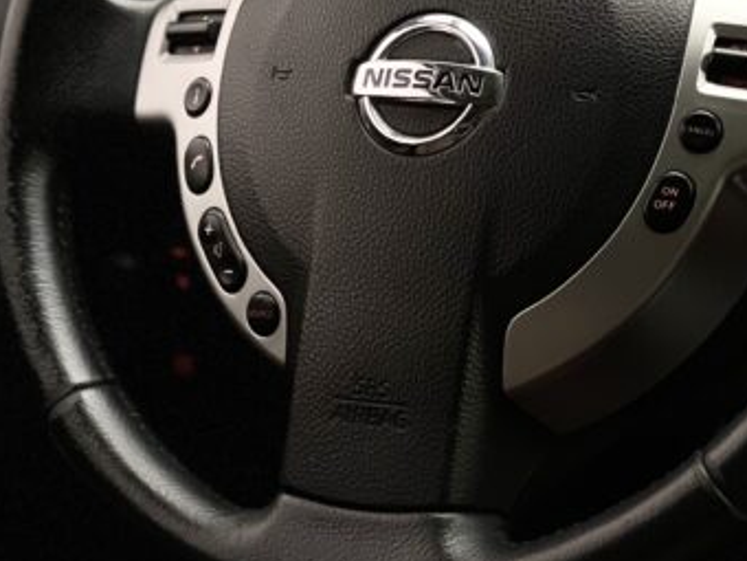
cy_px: 110
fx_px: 3906
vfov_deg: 8.2
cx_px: 374
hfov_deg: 10.9
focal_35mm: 181
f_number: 2.8
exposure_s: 1/32
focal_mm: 9
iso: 400
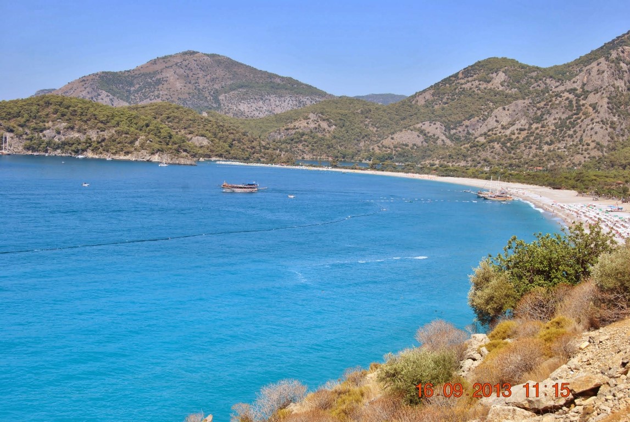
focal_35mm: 57
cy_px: 211
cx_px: 315
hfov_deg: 35.0
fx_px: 999
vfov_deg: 23.8
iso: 100
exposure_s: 1/250
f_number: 8
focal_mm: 38
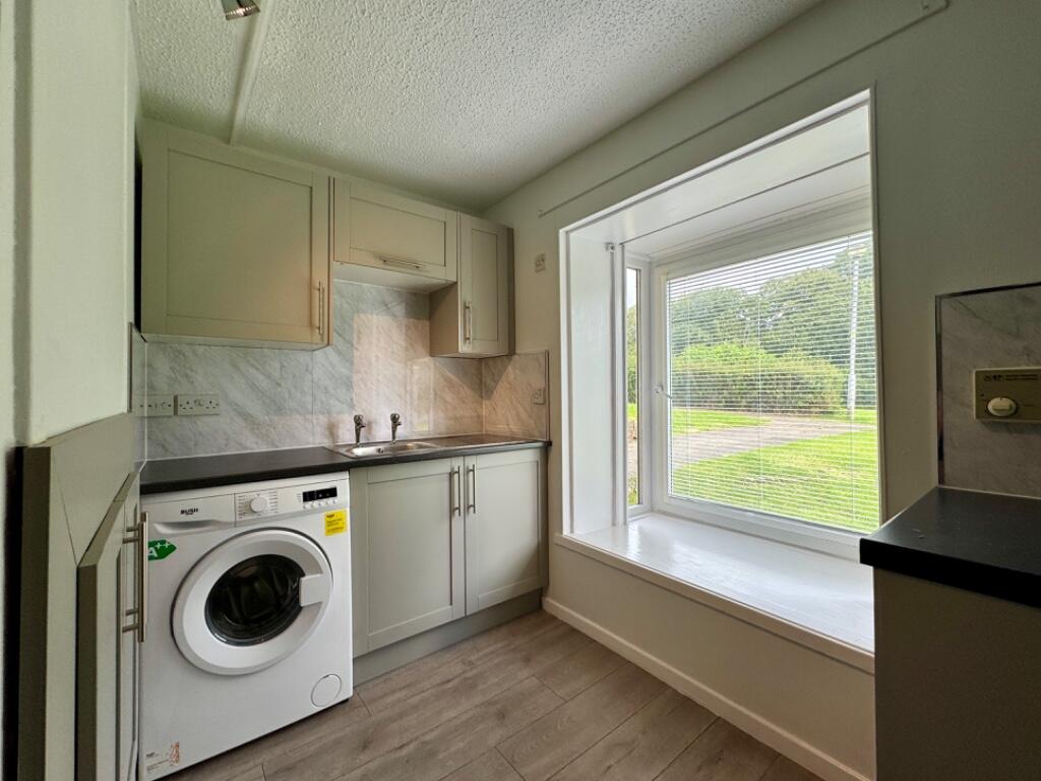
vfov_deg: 85.7
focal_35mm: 14
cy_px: 390
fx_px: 421
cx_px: 520
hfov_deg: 102.1
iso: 40
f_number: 2.2
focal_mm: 2.22
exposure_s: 1/145
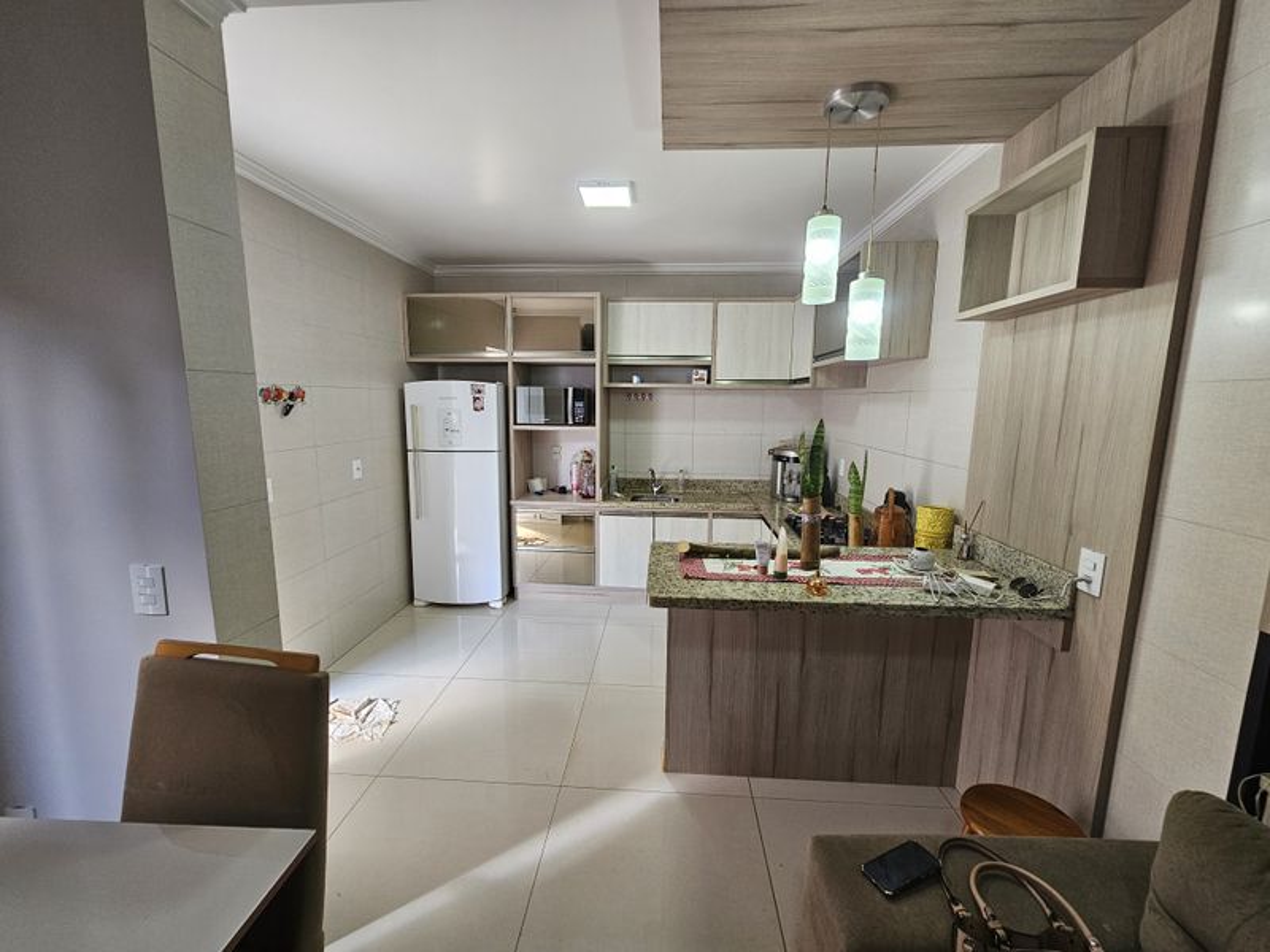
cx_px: 635
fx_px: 477
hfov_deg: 106.2
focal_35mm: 13
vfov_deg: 89.9
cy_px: 476
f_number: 2.2
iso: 80
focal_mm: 2.2
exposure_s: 1/50
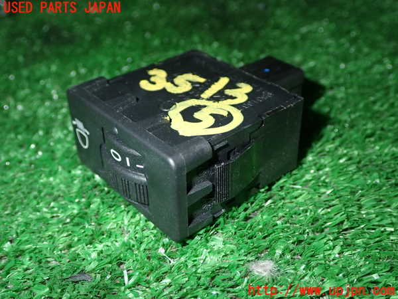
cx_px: 199
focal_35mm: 44
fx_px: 506
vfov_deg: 32.9
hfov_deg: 42.9
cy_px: 150
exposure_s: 1/40
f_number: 9
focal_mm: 7.84
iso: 250
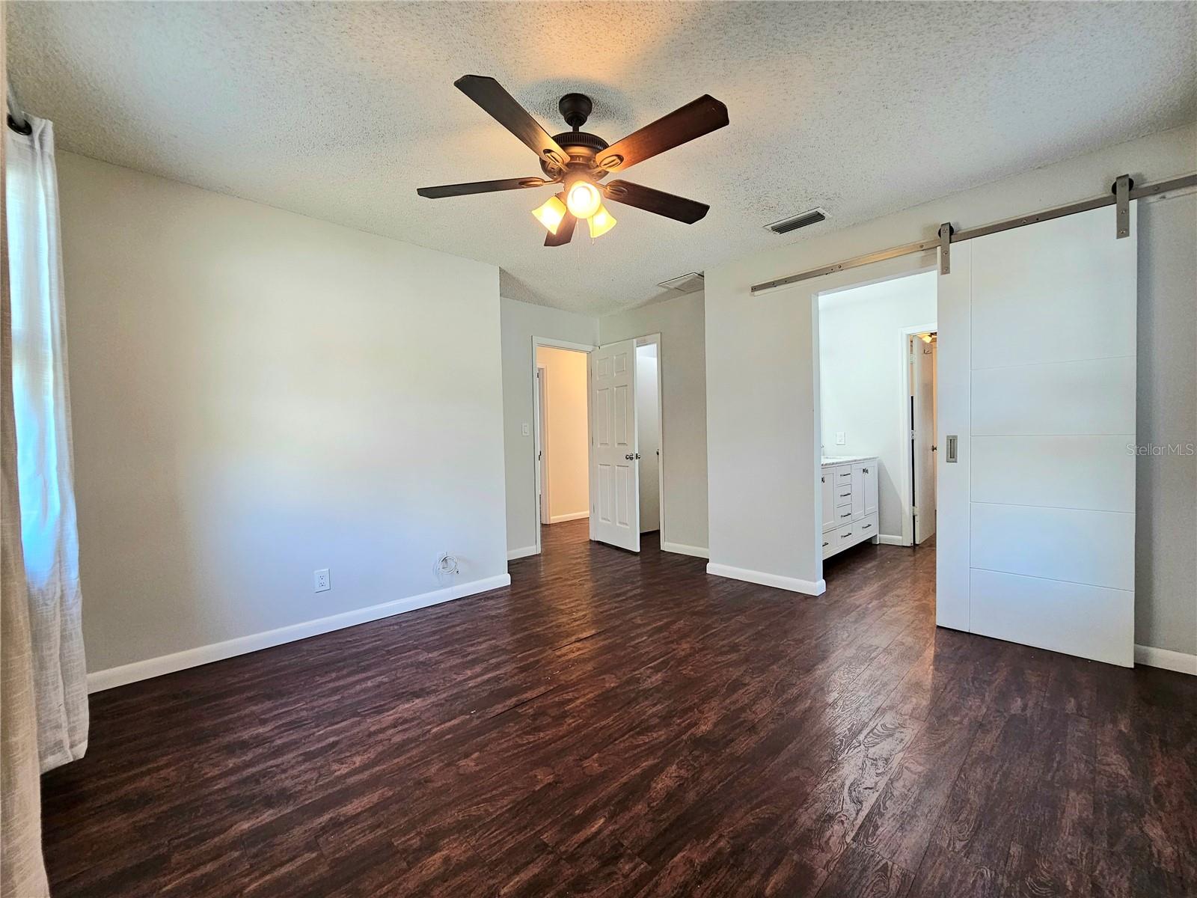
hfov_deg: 106.2
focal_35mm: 13
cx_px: 598
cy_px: 449
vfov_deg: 89.9
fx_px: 450
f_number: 2.2
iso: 160
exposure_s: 1/60.2
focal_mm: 2.2
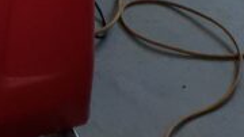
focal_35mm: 161
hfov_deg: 12.4
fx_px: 1041
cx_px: -168
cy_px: -514
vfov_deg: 5.7
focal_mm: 4.3
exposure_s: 1/191
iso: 50
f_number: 2.4
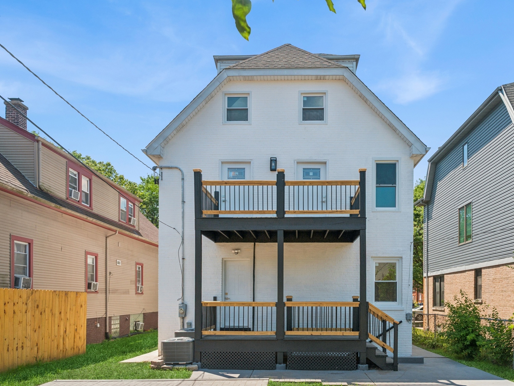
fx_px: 401
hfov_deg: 65.2
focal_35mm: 27
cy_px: 194
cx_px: 282
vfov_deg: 51.4
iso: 200
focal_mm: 24
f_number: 8
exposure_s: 1/640
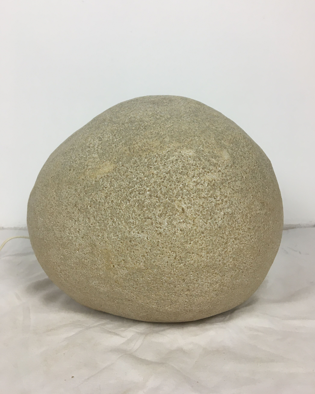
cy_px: 180
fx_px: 361
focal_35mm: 31
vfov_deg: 57.1
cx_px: 158
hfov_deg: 47.1
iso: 40
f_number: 2.2
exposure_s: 1/33
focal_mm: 4.15
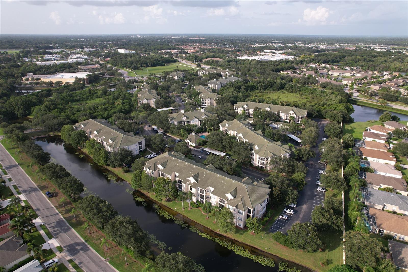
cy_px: 136
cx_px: 204
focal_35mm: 22
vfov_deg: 57.2
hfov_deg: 78.6
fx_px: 249
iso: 110
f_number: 2.8
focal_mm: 8.38
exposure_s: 1/40
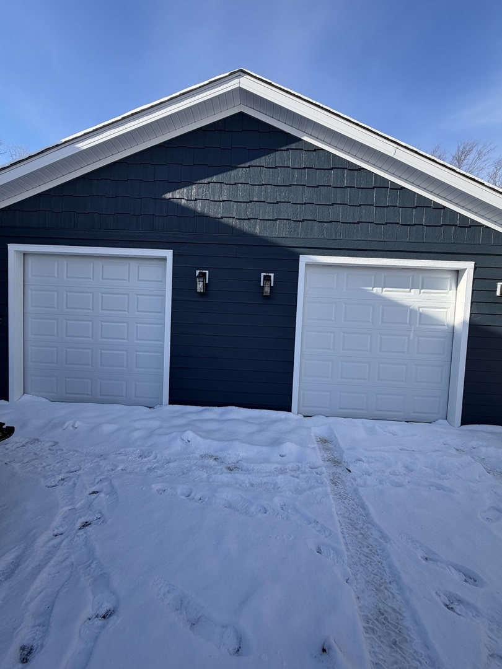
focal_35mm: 14
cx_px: 251
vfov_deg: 102.1
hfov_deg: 85.7
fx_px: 271
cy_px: 334
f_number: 2.2
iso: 32
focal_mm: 2.22
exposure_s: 1/770
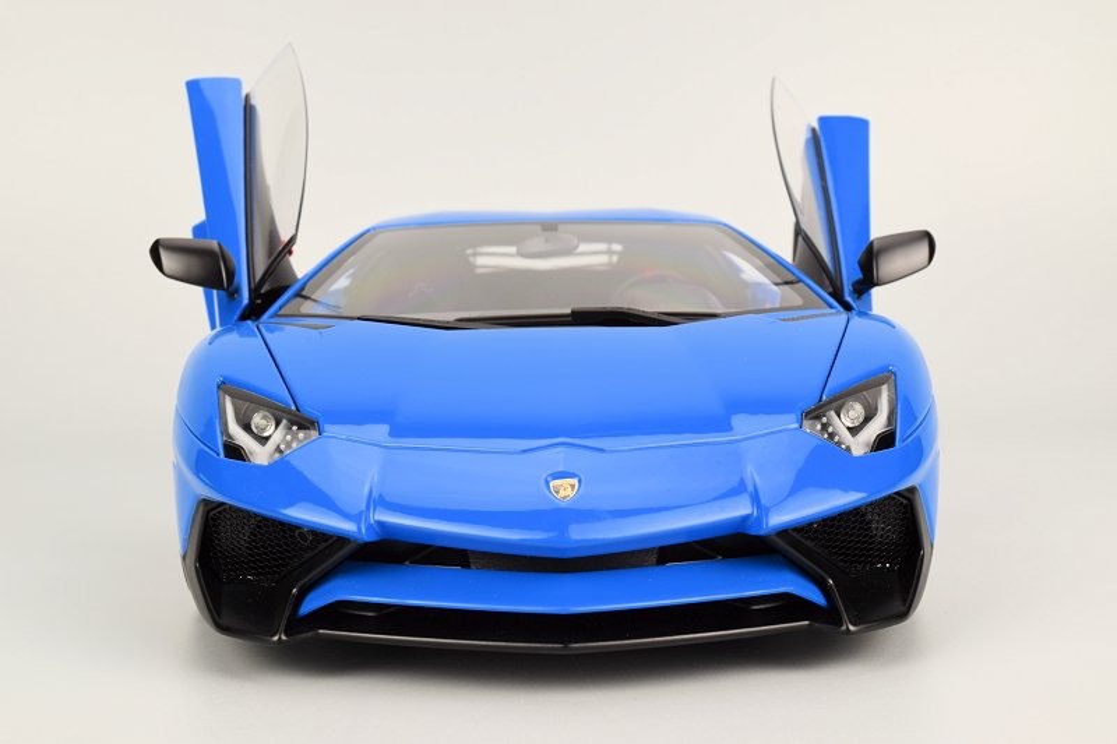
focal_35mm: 51
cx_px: 558
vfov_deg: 26.5
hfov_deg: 38.9
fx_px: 1582
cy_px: 372
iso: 100
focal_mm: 34
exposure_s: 1/5
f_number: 18
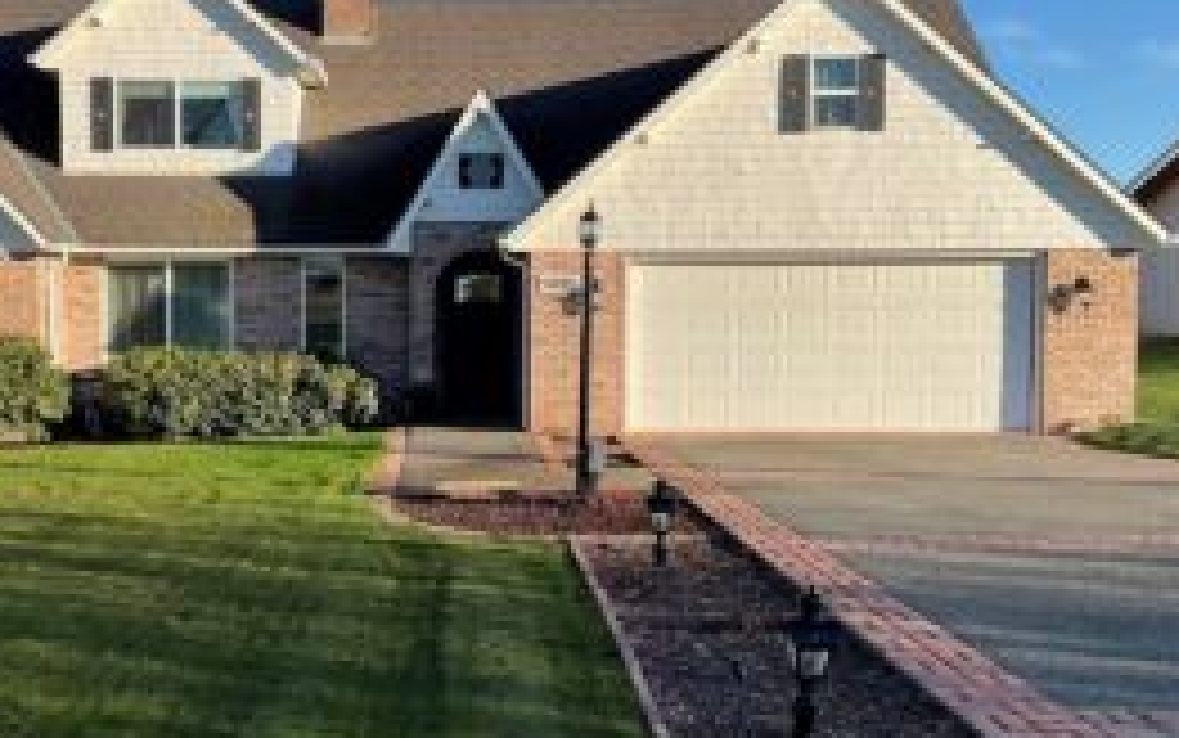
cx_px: 436
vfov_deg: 27.4
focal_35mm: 47
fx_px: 1511
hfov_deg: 42.3
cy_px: 382
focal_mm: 3
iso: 16
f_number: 1.8
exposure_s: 1/1451
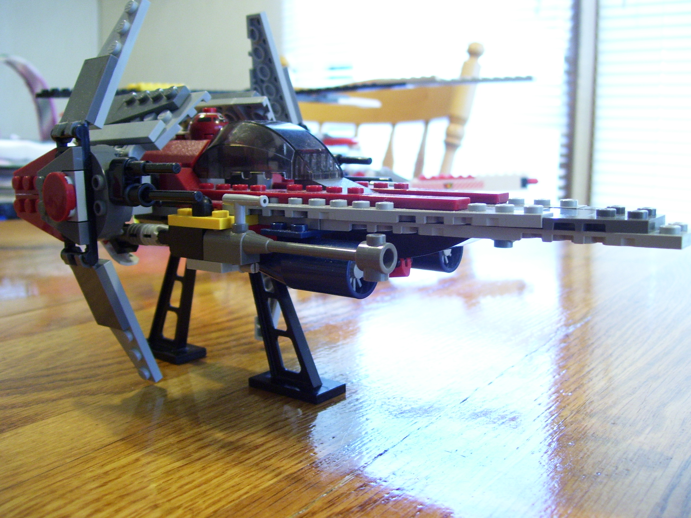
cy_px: 259
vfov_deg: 38.7
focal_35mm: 37
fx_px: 739
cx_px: 346
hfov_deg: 50.1
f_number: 2.7
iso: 160
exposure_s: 1/8
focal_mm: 6
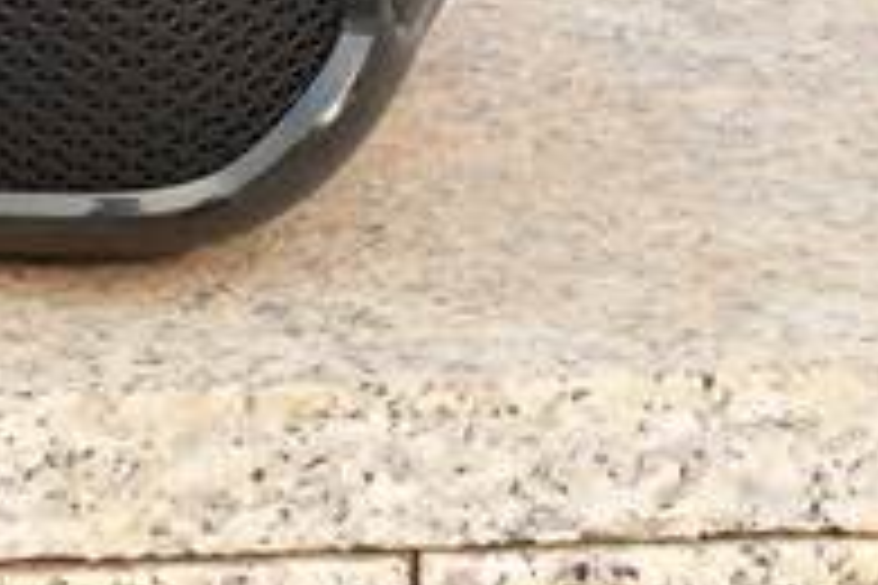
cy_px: -900
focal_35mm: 249
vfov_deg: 5.3
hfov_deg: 8.3
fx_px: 6074
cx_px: 608
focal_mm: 27
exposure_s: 1/320
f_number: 7.1
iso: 200
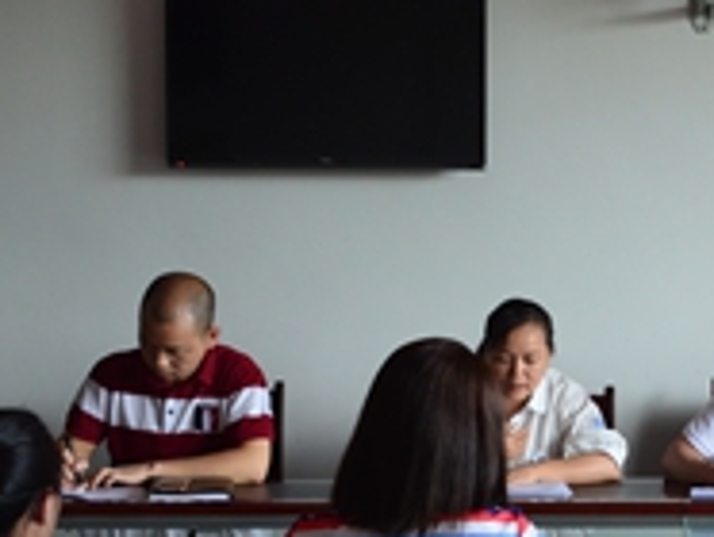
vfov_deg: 17.4
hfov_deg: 22.3
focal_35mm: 85
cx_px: 679
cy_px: 297
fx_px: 1756
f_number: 8
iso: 800
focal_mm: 22
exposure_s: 1/60
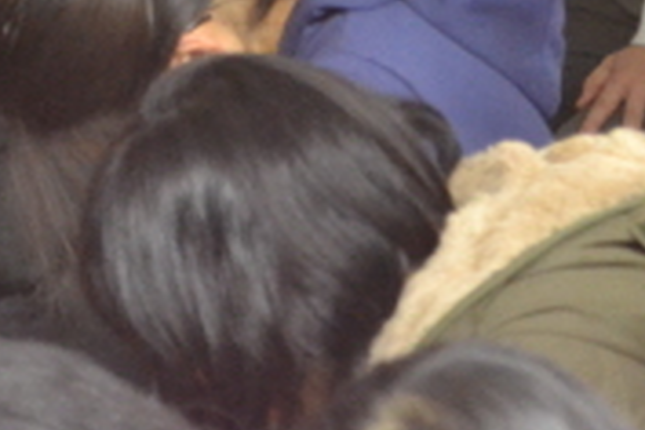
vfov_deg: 3.9
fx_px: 6182
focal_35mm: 345
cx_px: -51
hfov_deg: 6.0
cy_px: -421
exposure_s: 1/8
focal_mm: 55
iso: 3200
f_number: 5.6
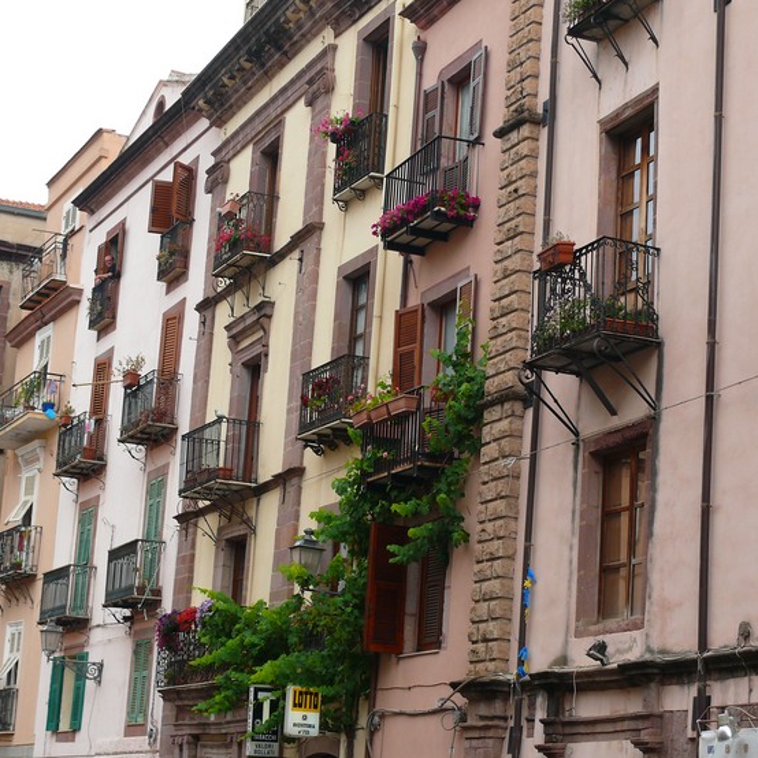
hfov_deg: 21.9
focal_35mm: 79
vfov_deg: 21.9
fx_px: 1957
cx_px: 453
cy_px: 382
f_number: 3.6
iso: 100
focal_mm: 13.9
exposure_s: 1/125
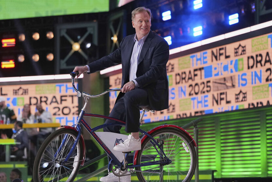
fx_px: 1065
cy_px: 87
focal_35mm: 141
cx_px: 136
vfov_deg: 9.7
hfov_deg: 14.6
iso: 1600
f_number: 2.8
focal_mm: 114
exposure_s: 1/1250
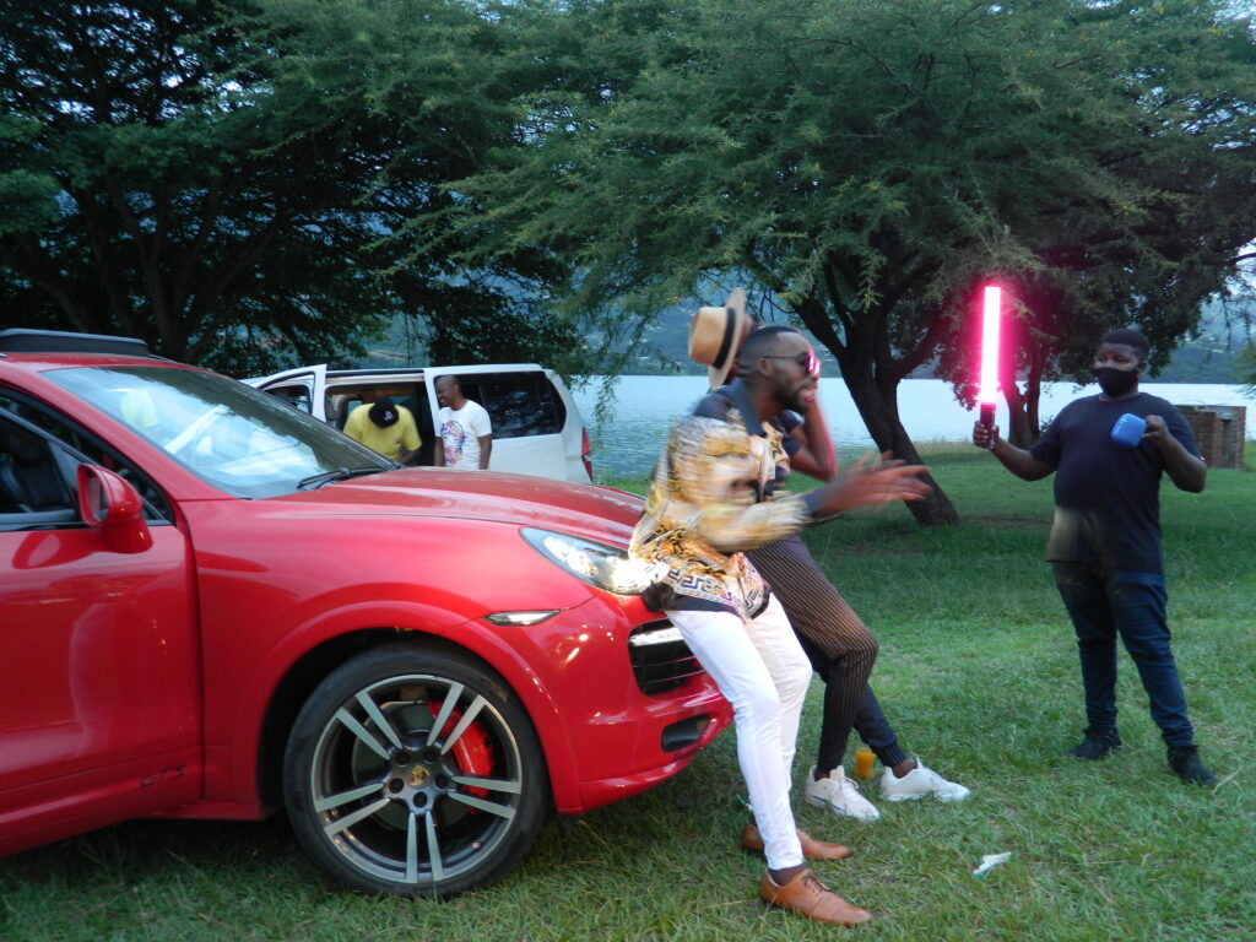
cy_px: 471
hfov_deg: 52.6
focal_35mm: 35
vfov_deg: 40.7
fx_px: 1270
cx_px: 628
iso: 80
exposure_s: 1/13
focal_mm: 6.2
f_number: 3.3
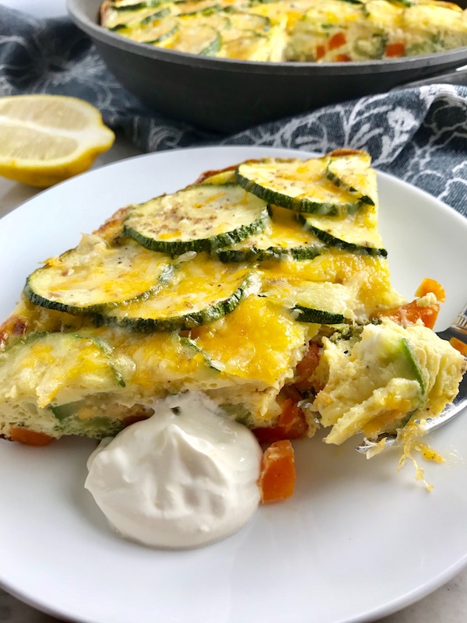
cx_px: 234
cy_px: 312
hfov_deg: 49.7
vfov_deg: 63.4
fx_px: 504
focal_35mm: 28
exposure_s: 1/120
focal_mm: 3.99
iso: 32
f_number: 1.8
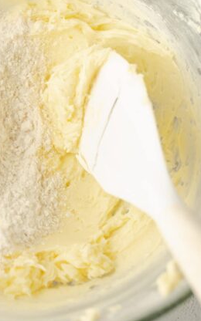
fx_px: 806
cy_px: 114
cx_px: 13
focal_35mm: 92
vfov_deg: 22.5
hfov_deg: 14.0
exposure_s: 1/100
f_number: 4.5
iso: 100
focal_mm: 50
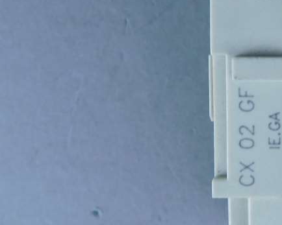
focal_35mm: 77
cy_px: 98
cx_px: 329
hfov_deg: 22.9
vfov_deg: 19.9
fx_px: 643
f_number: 3.2
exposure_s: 1/60
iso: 125
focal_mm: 5.3
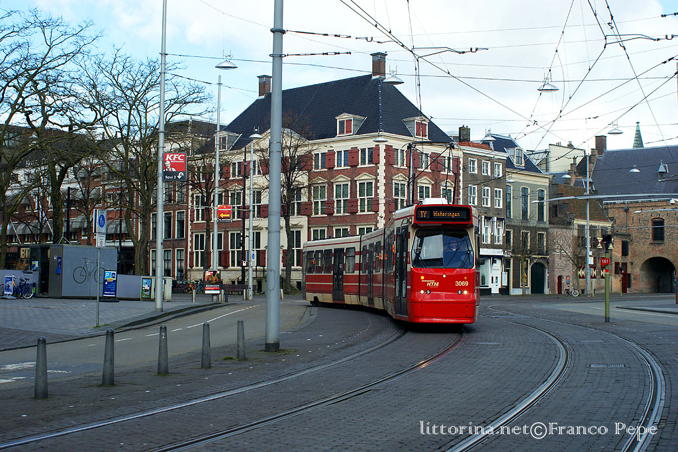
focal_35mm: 52
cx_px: 339
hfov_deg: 37.9
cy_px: 226
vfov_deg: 25.7
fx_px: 988
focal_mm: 35
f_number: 5
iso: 200
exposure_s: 1/500
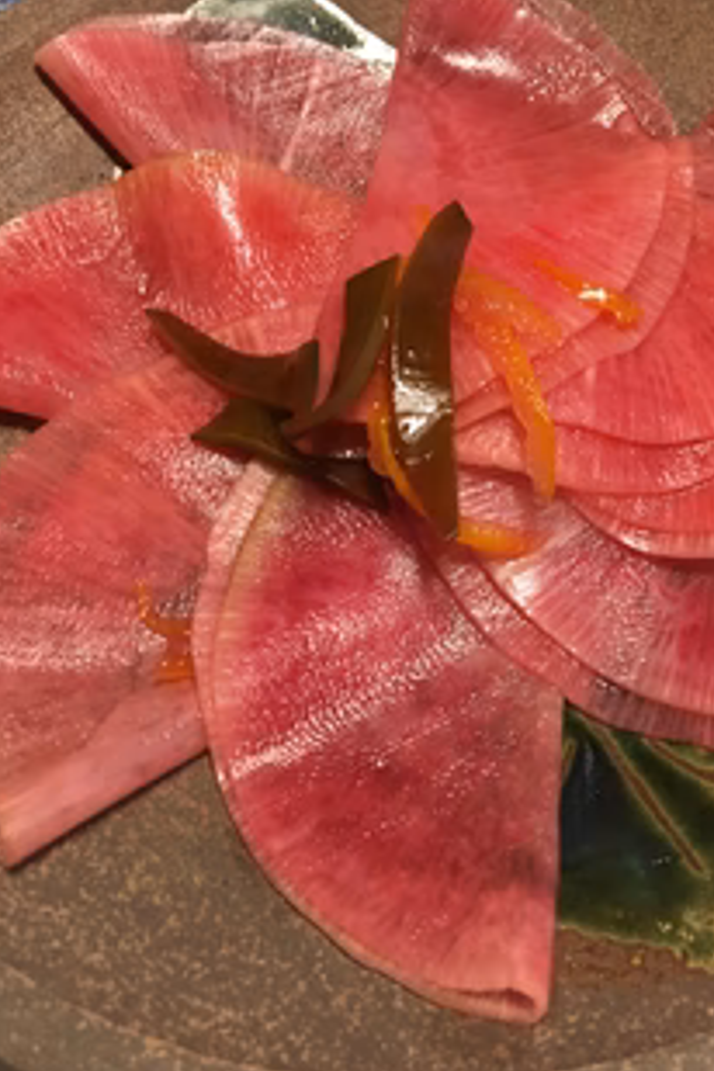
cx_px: 471
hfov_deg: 33.9
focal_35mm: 39
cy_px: 426
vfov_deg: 49.2
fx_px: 1160
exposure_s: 1/30
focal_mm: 4.15
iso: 100
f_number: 2.2
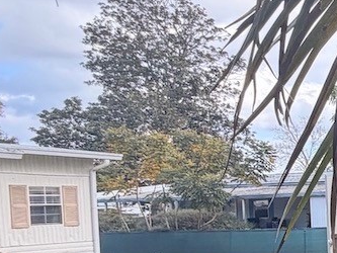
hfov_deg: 21.7
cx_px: 595
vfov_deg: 23.8
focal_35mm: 60
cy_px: 224
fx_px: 584
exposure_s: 1/229
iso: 50
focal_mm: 2.22
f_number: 2.2
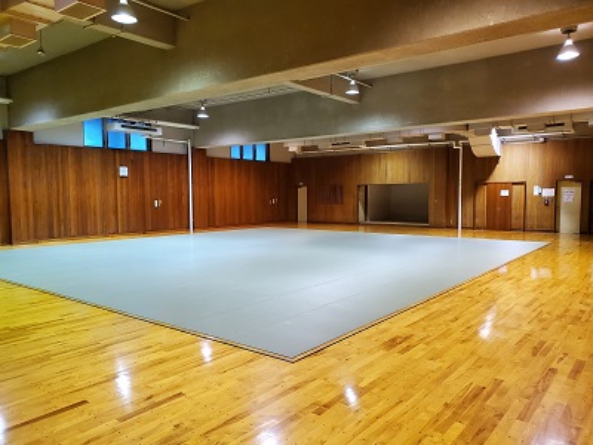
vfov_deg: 53.1
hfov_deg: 67.3
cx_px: 296
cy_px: 222
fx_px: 445
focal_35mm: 26
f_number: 2.4
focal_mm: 4.3
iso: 400
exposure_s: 1/50
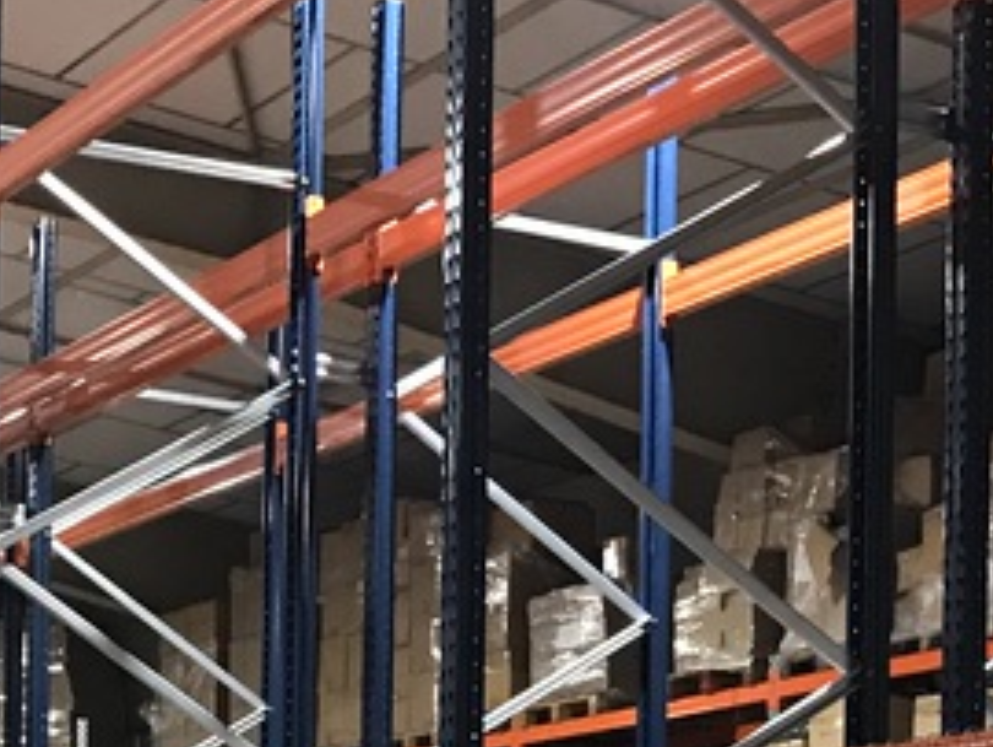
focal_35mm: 106
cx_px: 375
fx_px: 3043
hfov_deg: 18.5
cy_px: 1093
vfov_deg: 13.3
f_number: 1.8
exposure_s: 1/17
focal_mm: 3.99
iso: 100
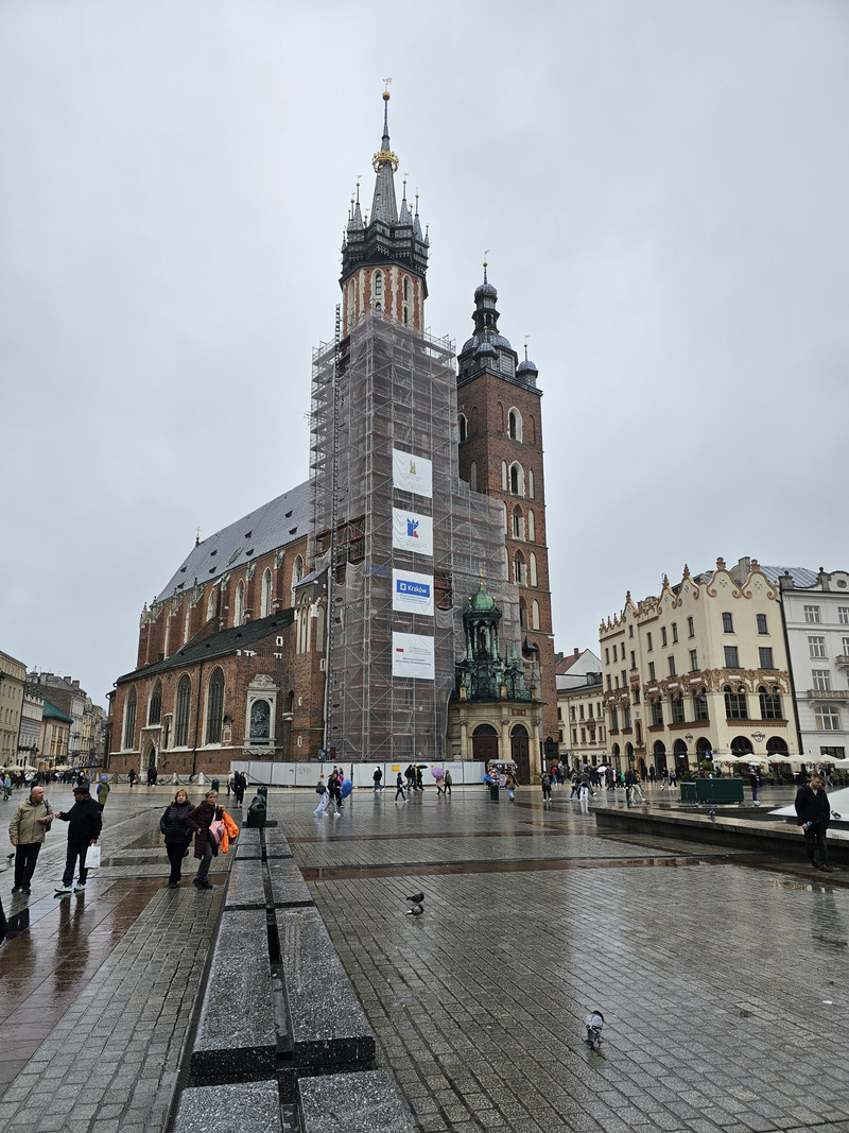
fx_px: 752
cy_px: 566
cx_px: 424
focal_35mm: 23
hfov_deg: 58.9
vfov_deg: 73.9
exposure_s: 1/367
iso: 10
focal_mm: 6.3
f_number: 1.7
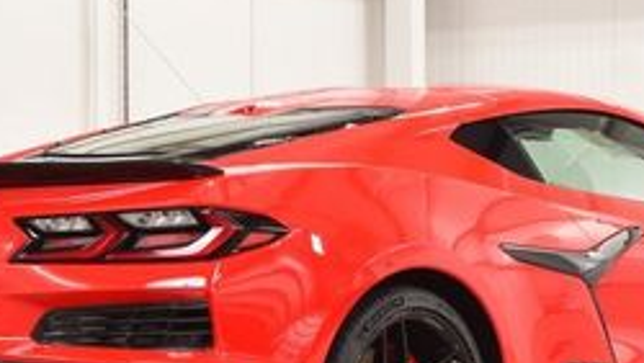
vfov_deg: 7.9
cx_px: 312
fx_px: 2614
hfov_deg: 14.0
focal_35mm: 153
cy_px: 205
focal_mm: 38
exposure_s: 1/30
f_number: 7.1
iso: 1100
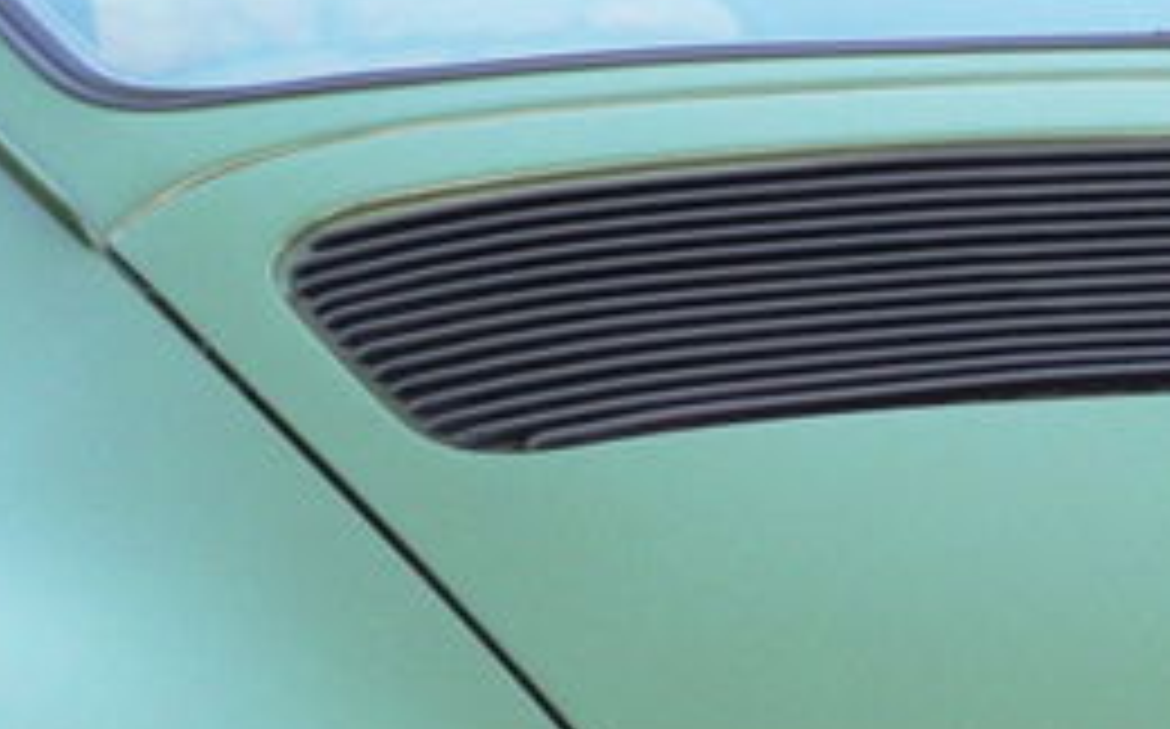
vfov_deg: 2.1
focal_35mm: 627
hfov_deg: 3.4
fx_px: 19975
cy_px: 720
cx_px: 657
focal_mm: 42.6
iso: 400
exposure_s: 1/32.7
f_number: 5.6
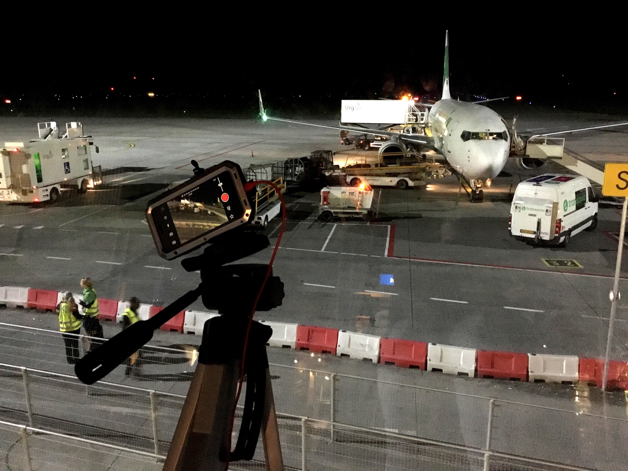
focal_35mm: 31
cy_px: 236
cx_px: 314
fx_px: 562
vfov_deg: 45.4
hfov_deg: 58.4
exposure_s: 1/17
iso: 800
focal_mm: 3.3
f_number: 2.4
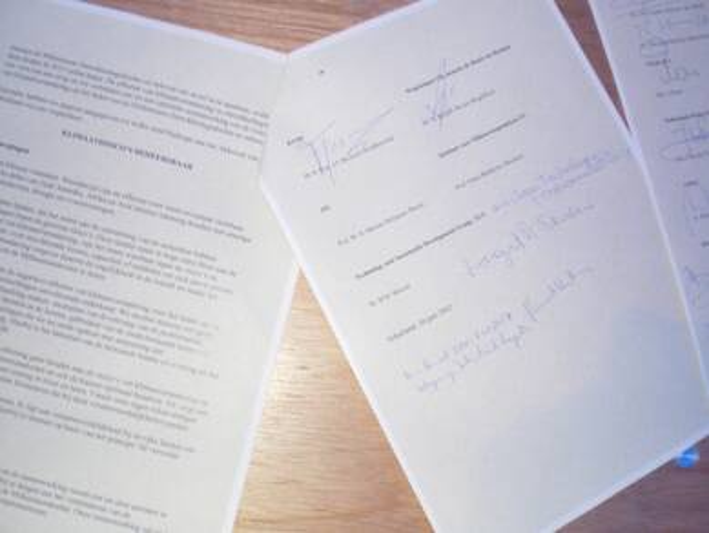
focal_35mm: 38
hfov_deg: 49.0
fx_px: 779
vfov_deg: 37.7
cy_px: 266
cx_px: 354
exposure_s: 1/30
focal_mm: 6.3
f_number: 3.1
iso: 400
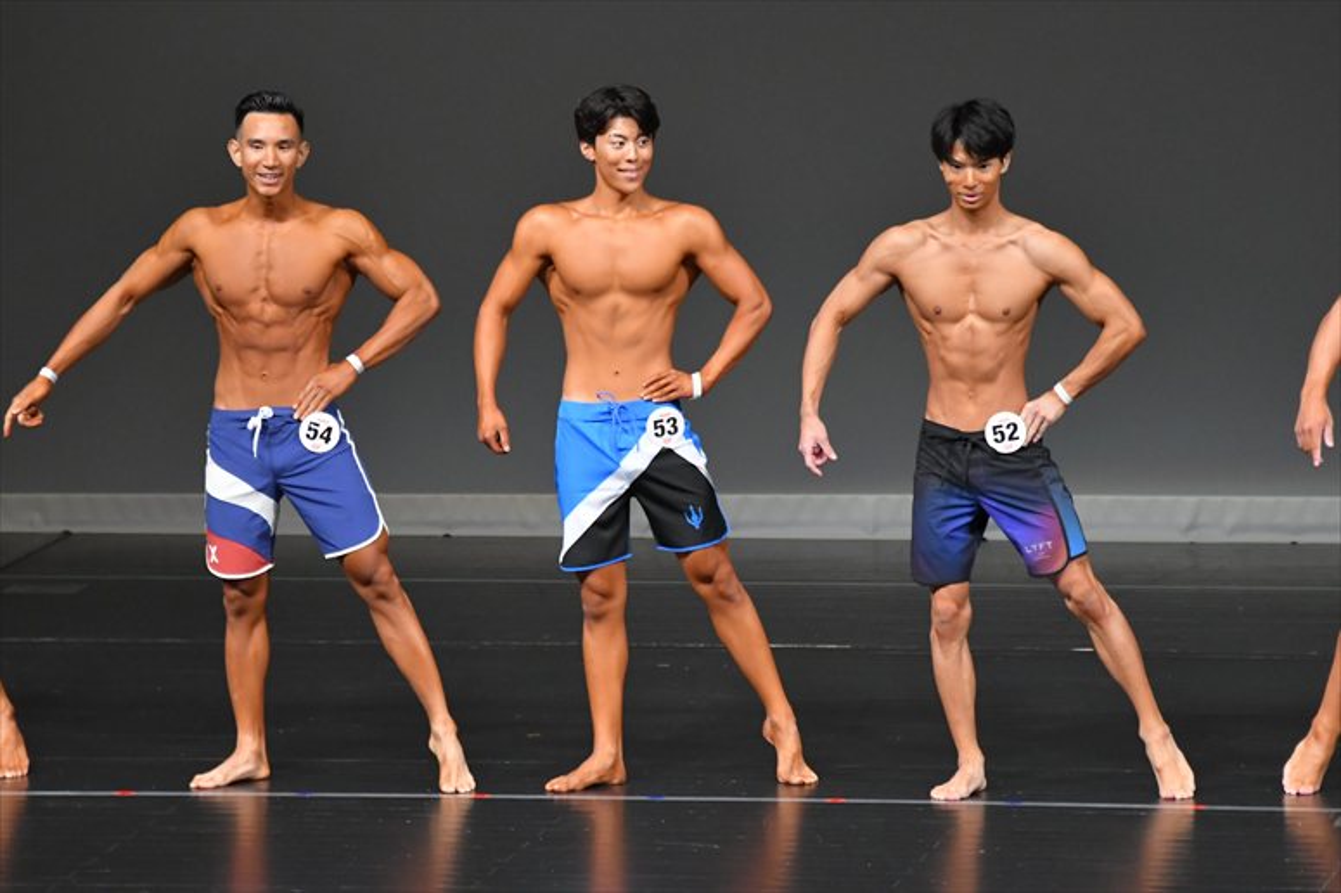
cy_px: 446
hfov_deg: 6.9
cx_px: 670
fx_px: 11170
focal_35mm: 300
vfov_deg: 4.6
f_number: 5.6
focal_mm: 200
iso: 4000
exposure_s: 1/400
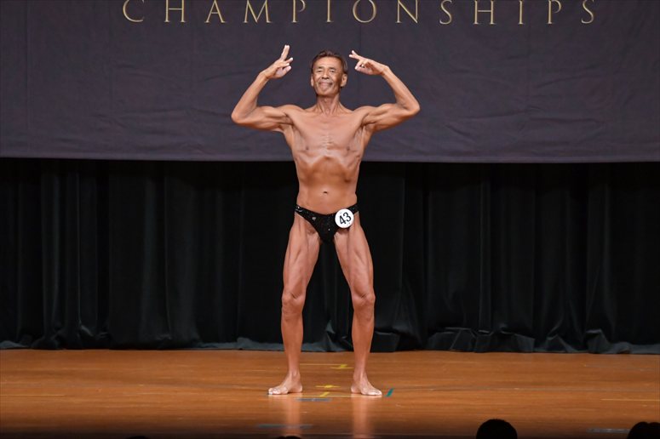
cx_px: 330
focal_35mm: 255
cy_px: 220
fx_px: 4673
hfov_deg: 8.1
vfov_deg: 5.4
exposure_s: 1/400
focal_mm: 170
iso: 5000
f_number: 5.6
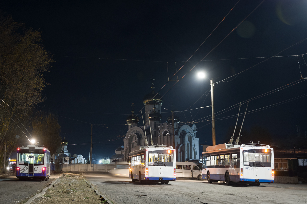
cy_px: 102
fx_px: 341
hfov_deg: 48.5
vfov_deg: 33.4
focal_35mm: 40
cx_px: 154
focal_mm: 27
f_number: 4
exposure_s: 1/1.25
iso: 500
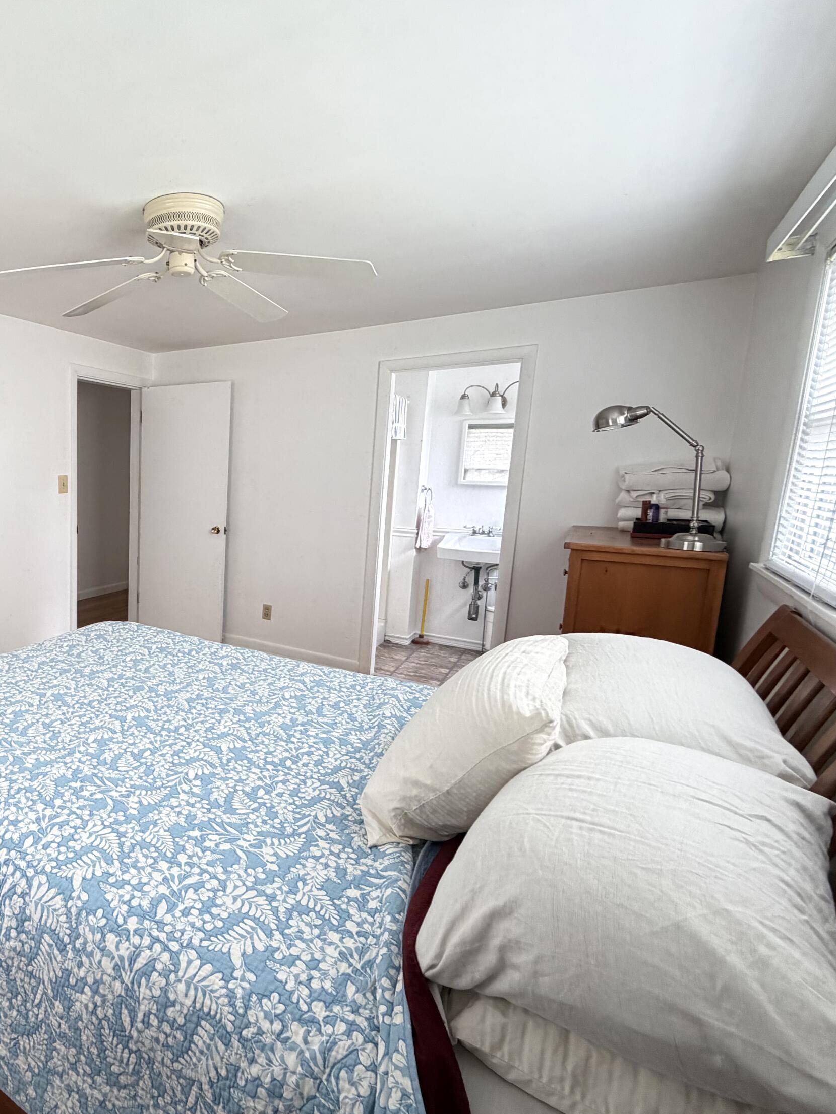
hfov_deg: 61.7
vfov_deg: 84.7
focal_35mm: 19
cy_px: 556
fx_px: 612
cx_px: 143
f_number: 2.2
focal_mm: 2.22
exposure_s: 1/71
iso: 320
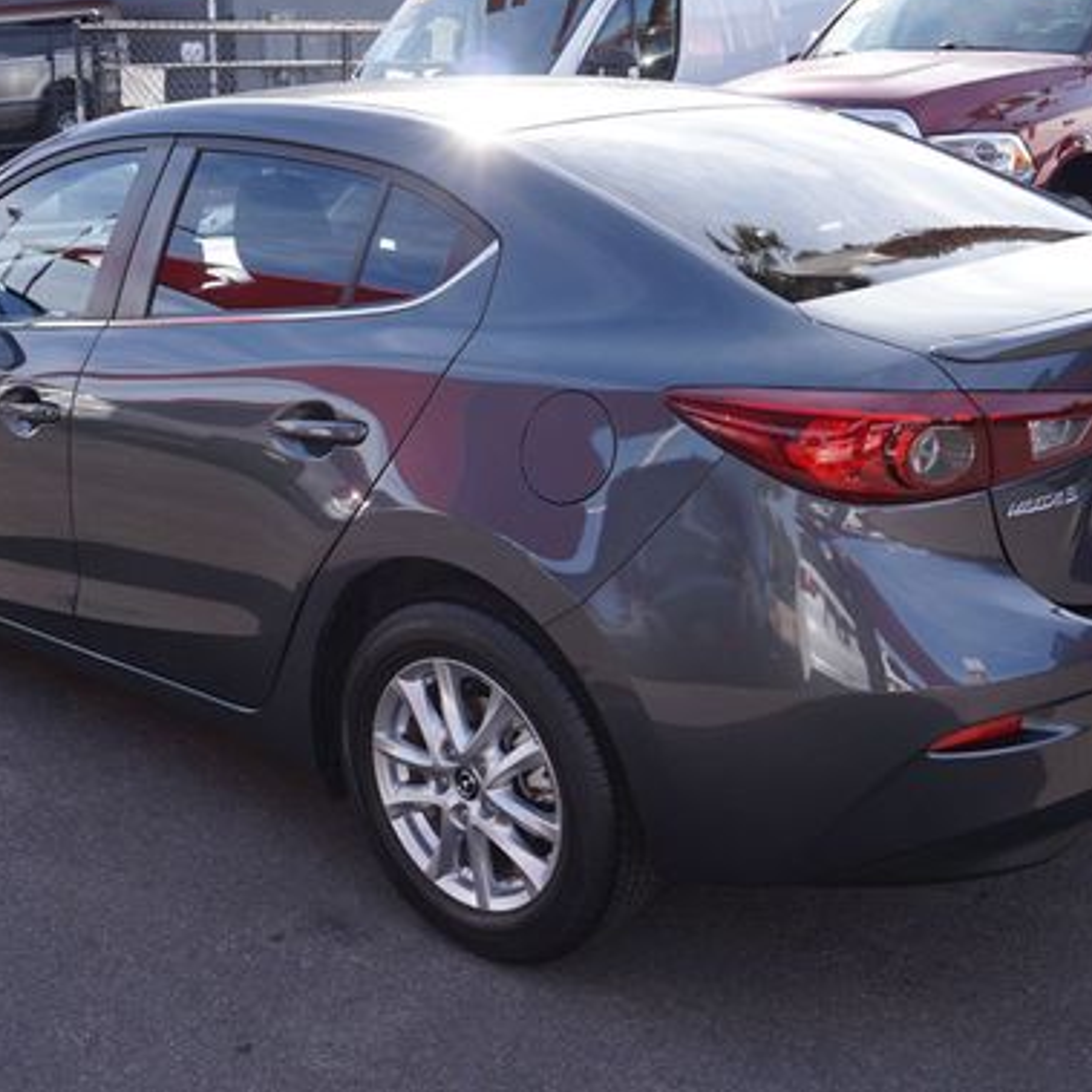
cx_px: 493
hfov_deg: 39.1
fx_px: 1535
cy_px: 481
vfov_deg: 39.1
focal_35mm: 43
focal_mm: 20
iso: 100
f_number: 6.3
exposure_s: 1/160
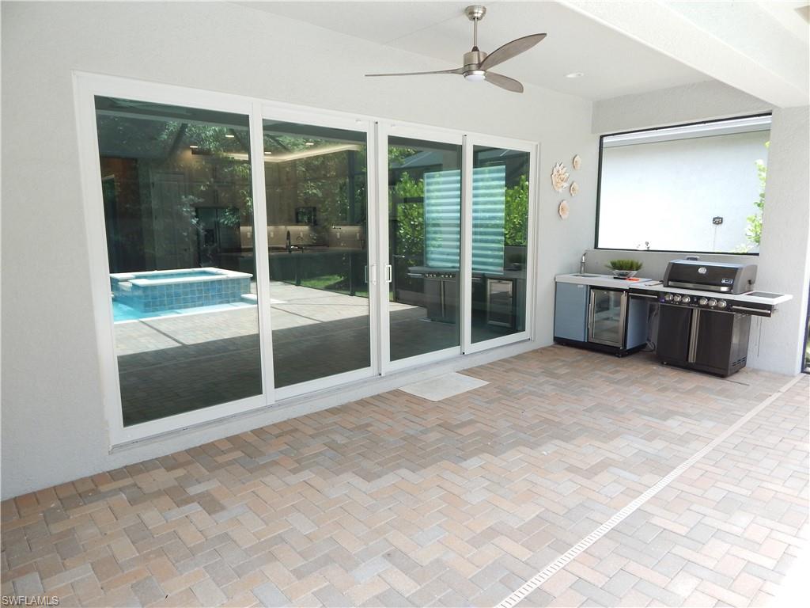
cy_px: 304
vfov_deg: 61.1
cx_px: 405
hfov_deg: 76.4
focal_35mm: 22
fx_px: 515
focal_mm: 4
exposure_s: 1/160
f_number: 3
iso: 125
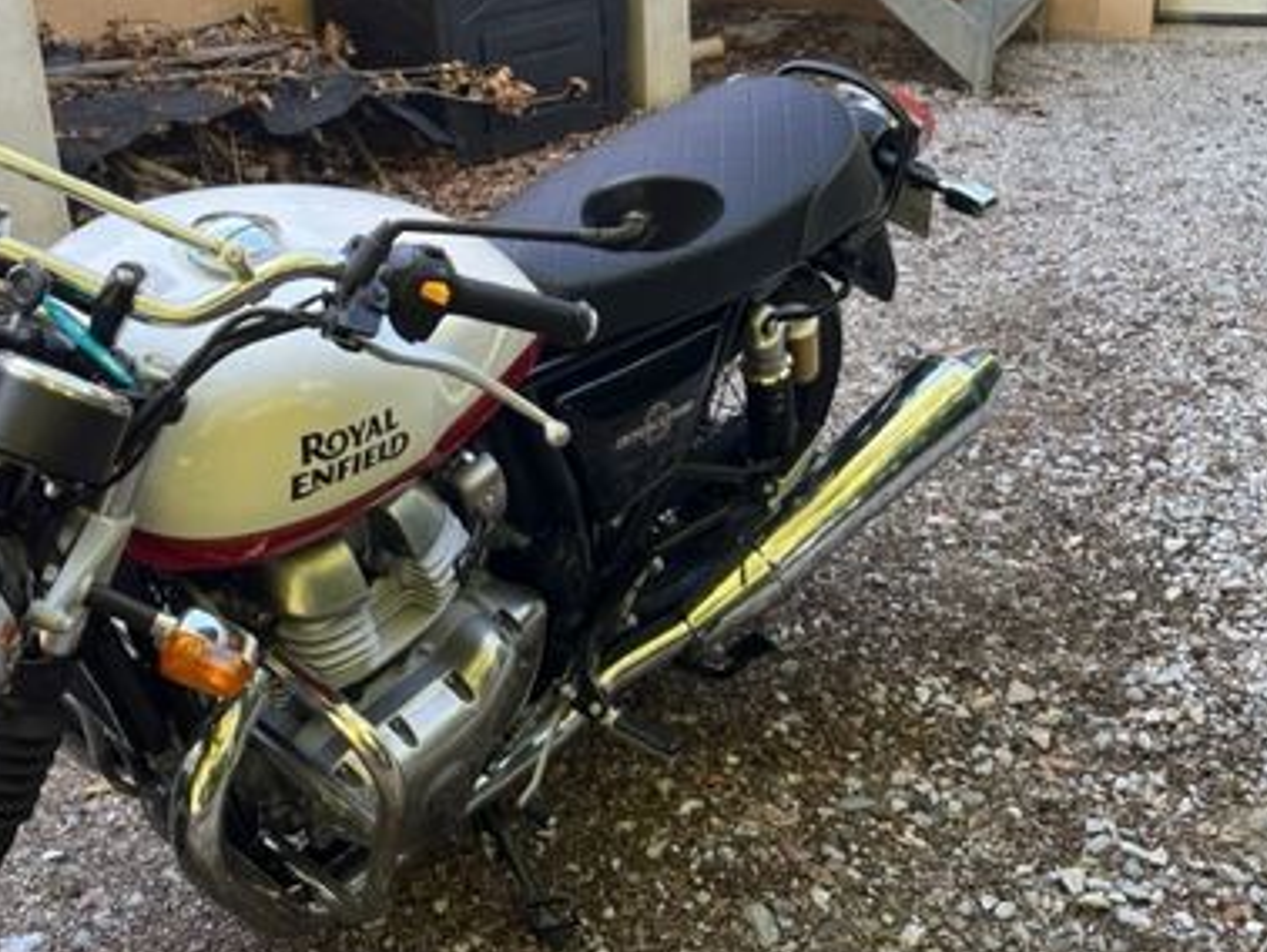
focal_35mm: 44
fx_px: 1611
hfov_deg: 42.9
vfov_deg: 32.8
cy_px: 399
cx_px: 563
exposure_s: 1/122
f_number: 1.6
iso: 64
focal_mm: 5.1
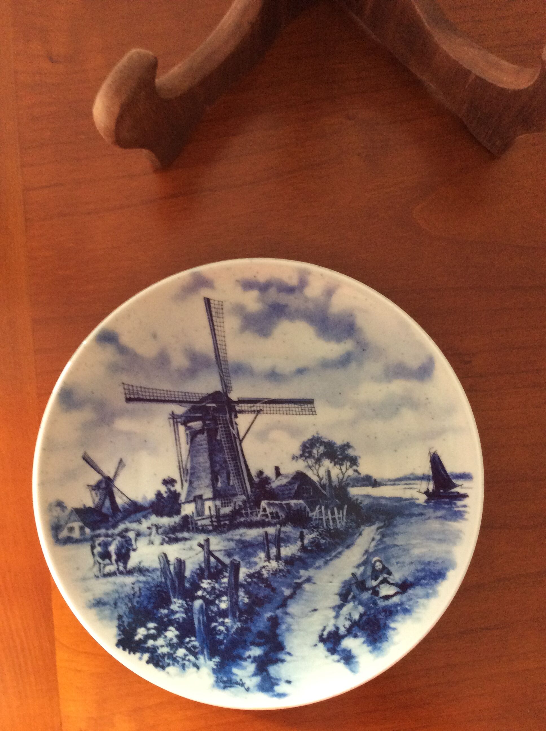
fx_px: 675
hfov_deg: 44.1
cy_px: 366
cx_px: 273
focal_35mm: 32
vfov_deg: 56.9
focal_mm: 3.3
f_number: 2.4
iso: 160
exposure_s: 1/25
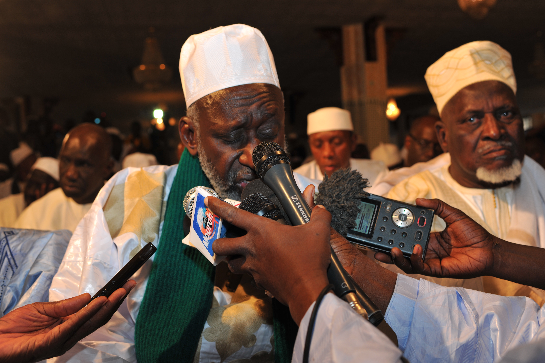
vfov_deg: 37.8
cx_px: 272
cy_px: 182
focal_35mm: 35
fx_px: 530
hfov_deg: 54.5
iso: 200
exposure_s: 1/60
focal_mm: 35
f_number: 5
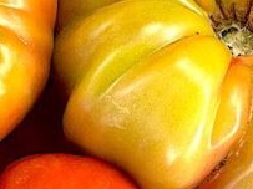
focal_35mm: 131
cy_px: 134
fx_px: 957
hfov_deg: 14.9
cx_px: 213
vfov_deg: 11.3
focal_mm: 5.1
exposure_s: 1/400
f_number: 1.6
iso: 50
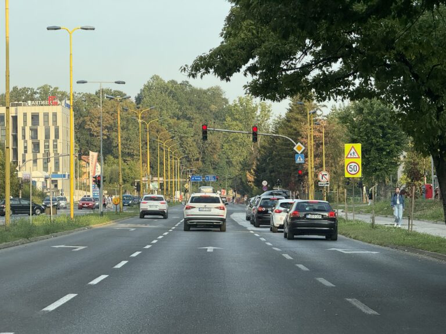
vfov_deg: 12.3
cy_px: 167
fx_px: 1546
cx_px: 223
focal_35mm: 120
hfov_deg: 16.4
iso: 50
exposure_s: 1/255
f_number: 2.8
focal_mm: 15.66
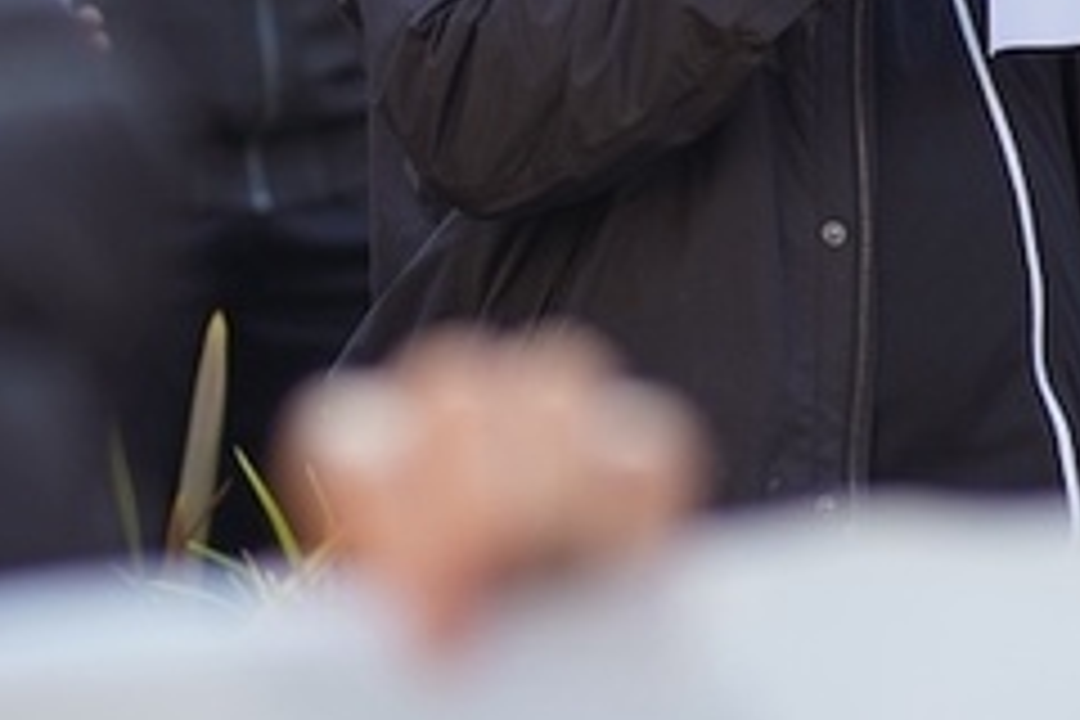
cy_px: 27
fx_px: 9929
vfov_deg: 4.1
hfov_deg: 6.2
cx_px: 86
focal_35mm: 331
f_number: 2.2
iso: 100
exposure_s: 1/320
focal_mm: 85
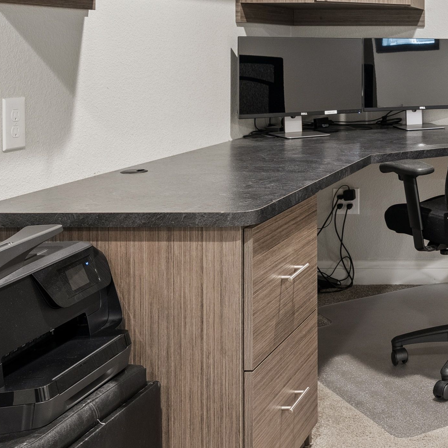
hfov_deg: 25.8
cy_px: 53
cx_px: 580
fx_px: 835
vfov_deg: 29.0
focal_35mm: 57
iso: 640
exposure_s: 1/2.5
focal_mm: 22
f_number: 8
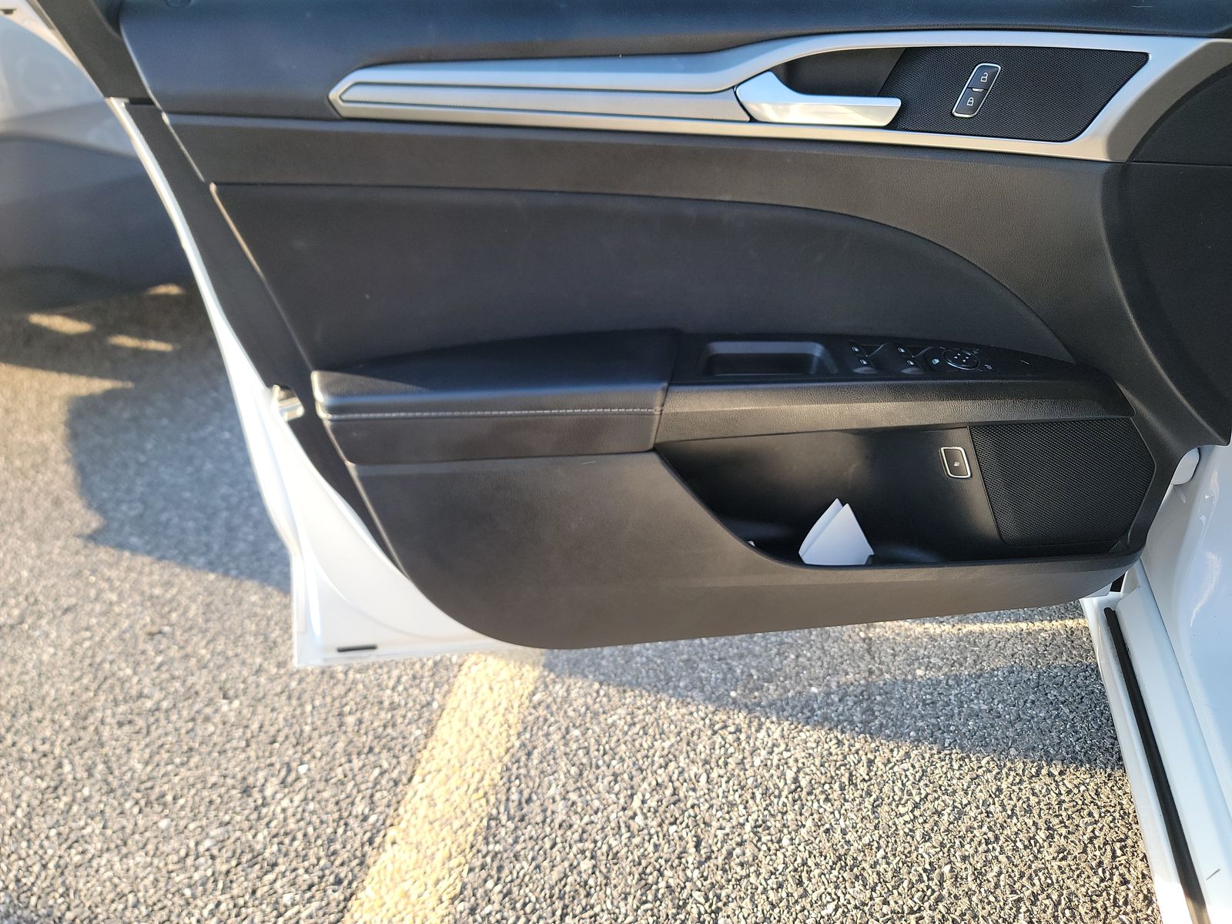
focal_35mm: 24
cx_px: 616
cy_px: 462
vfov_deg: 56.8
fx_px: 854
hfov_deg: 71.6
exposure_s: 1/119
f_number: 1.8
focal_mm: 6.7
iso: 91
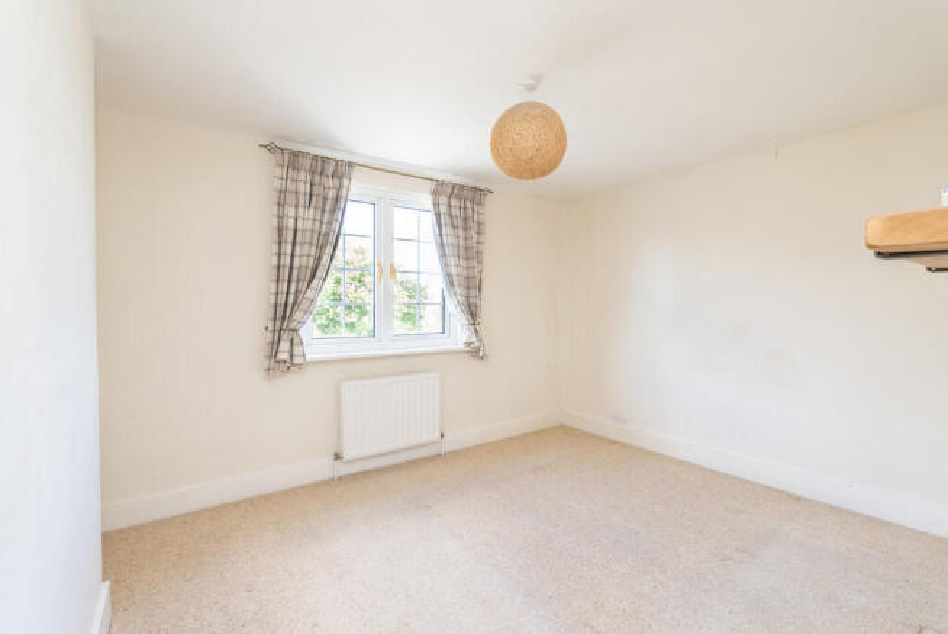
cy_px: 317
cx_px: 474
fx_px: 422
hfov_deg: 96.7
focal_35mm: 16
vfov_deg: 73.8
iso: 1250
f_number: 7.1
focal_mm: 16
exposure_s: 1/60
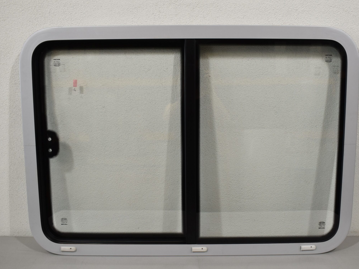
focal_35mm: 39
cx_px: 198
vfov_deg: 37.2
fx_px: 400
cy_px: 141
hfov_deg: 48.2
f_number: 5.6
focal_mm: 21
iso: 400
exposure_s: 1/125
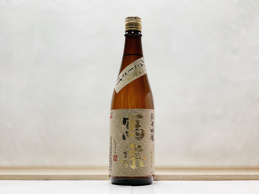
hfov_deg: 36.8
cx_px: 130
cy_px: 97
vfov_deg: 28.0
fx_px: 389
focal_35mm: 52
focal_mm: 6
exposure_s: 1/95
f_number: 2.4
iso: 125
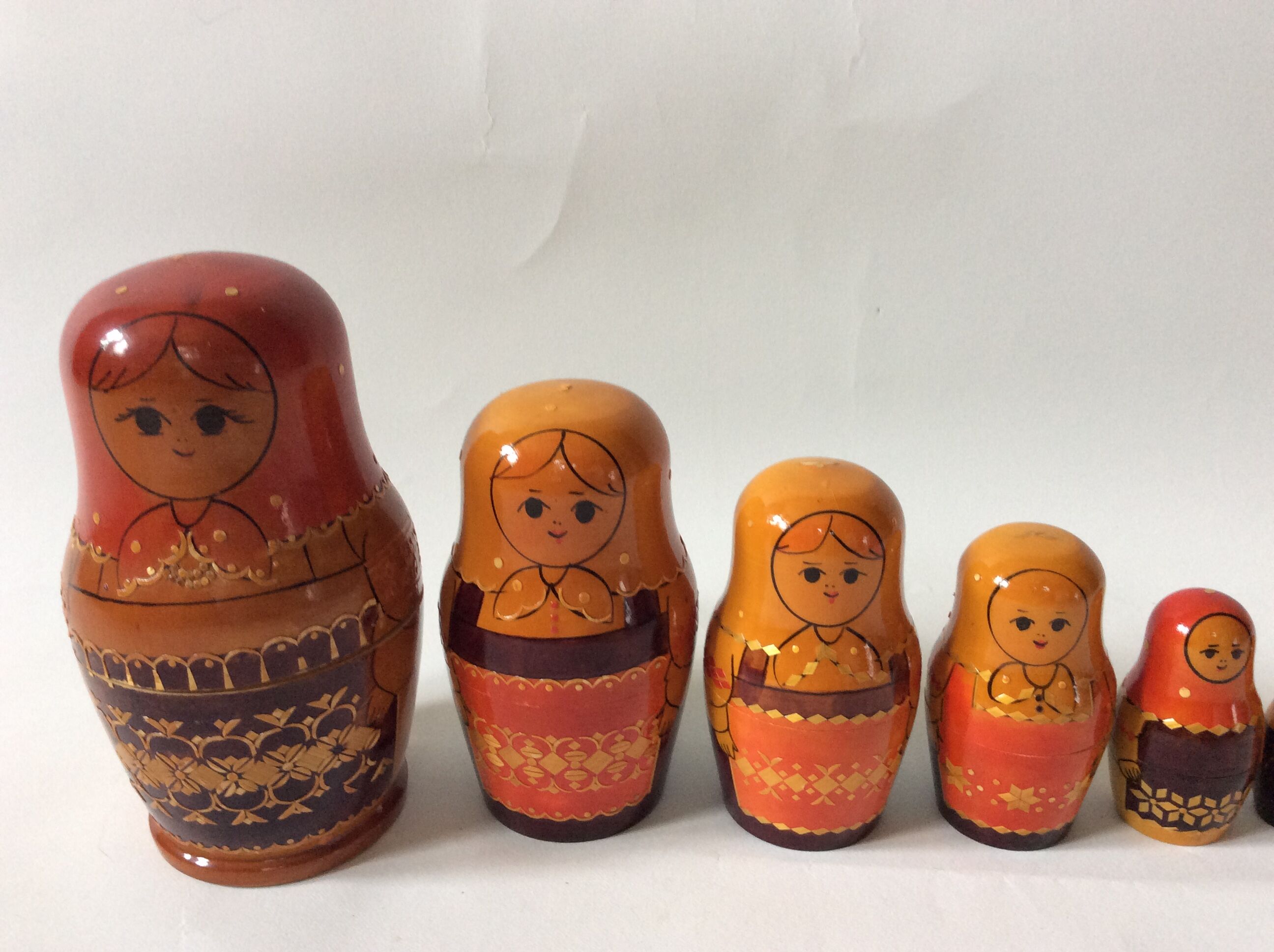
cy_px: 476
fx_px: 1176
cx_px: 637
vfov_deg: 44.1
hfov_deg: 56.9
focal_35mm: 32
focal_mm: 3.3
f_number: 2.4
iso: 100
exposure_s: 1/25
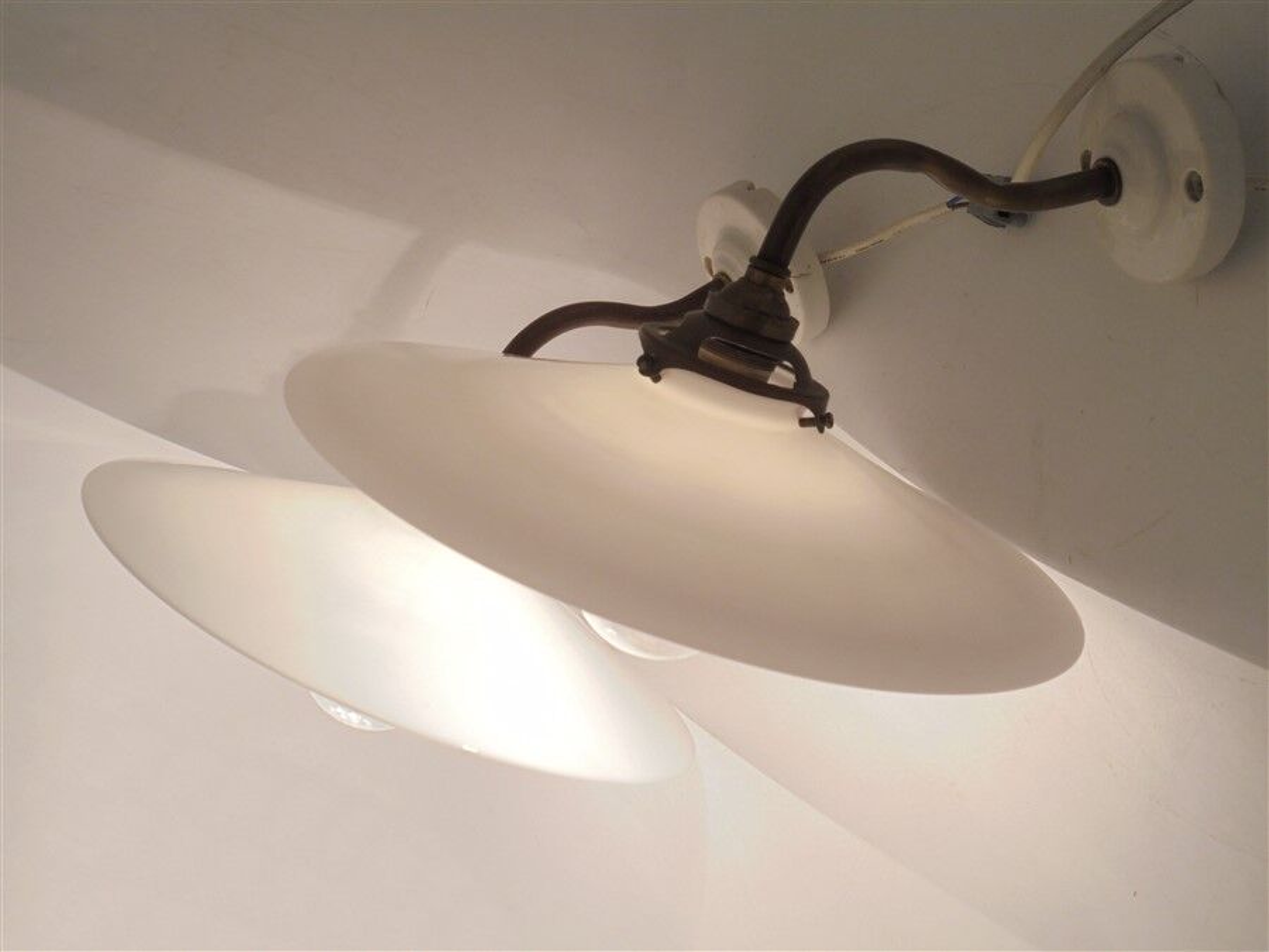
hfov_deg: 43.9
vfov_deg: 33.6
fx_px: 1576
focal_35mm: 43
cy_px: 476
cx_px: 634
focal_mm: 7.8
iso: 100
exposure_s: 1/125
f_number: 4.5
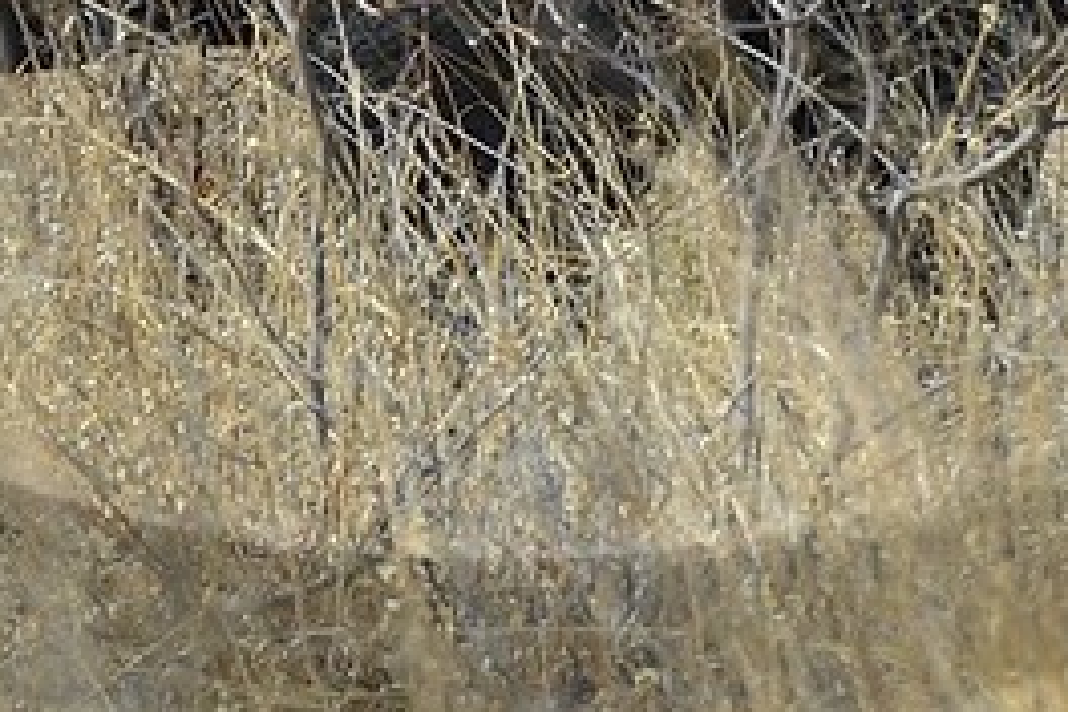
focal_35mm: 1698
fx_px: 50370
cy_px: -926
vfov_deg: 0.8
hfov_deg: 1.2
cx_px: 494
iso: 400
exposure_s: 1/500
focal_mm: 280
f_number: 9
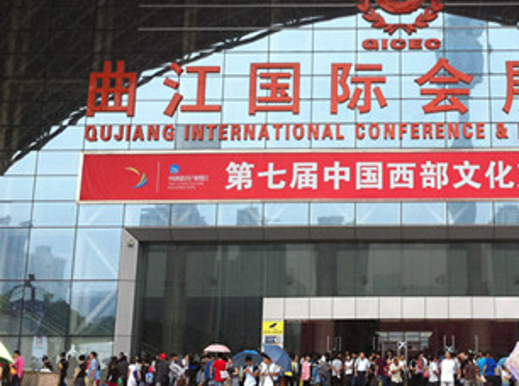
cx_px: 399
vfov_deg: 23.1
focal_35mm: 63
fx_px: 942
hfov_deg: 30.2
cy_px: 130
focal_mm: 3.85
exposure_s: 1/120
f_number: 2.8
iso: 100
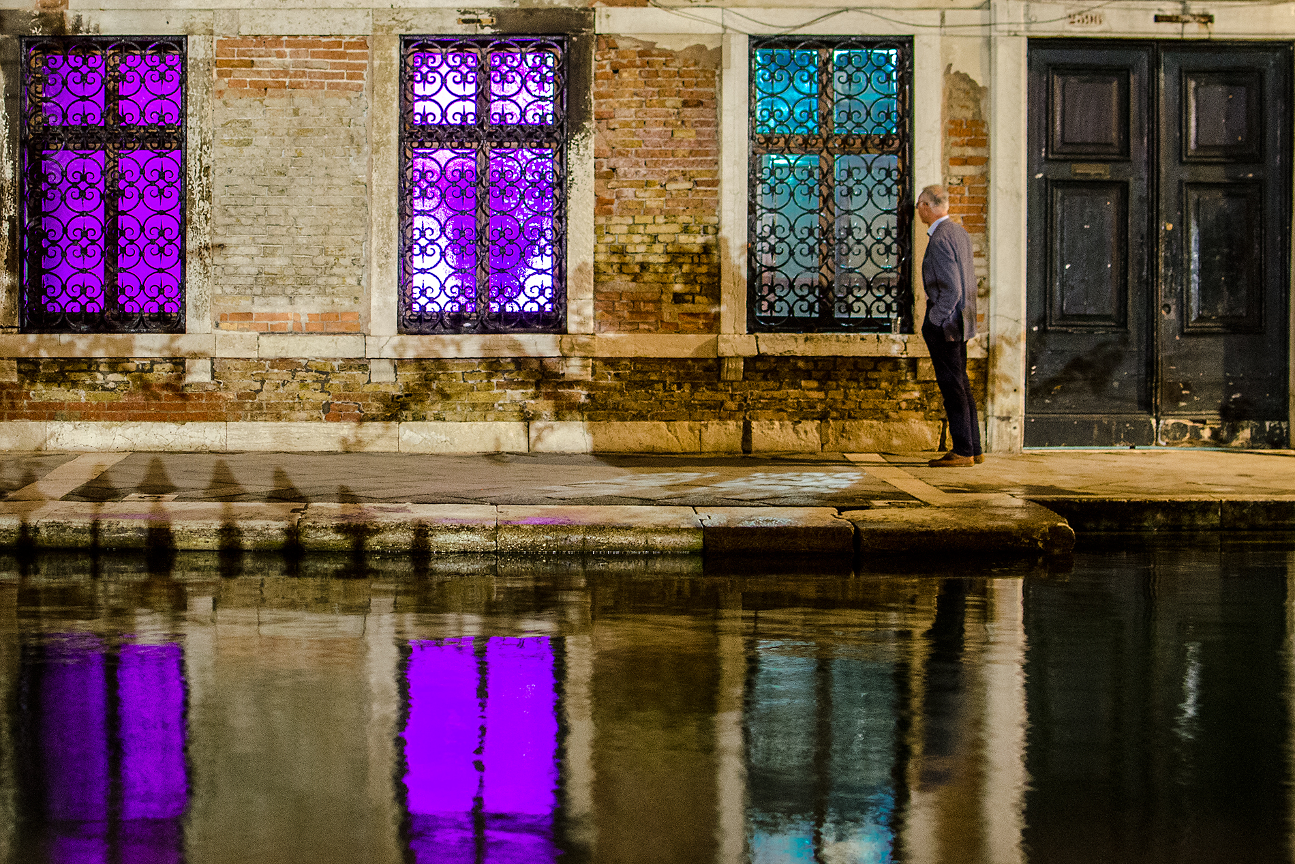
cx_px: 648
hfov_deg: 37.8
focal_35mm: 52
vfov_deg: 25.8
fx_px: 1889
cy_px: 432
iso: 2000
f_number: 1.8
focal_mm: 35
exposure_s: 1/4
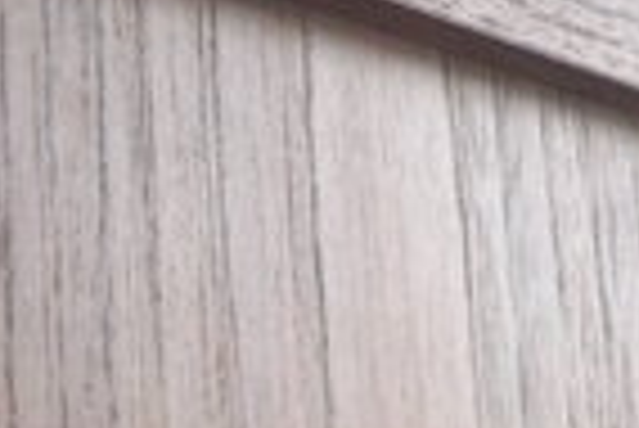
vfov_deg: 10.7
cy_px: -158
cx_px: 477
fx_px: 2221
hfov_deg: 16.3
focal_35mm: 125
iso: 400
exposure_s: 1/125
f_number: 3.4
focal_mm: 6.3
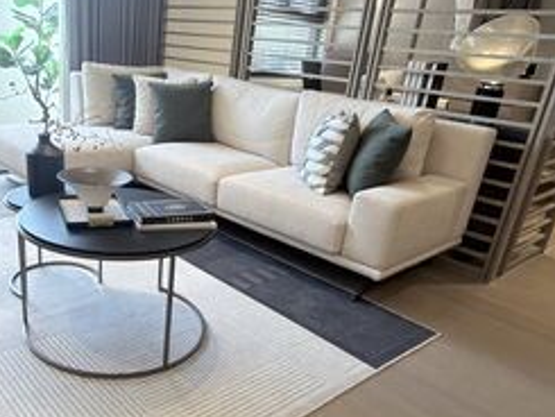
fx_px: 497
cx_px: 181
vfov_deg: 45.2
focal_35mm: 31
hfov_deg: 57.0
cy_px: 256
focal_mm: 2.22
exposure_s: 1/47
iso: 50
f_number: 2.2
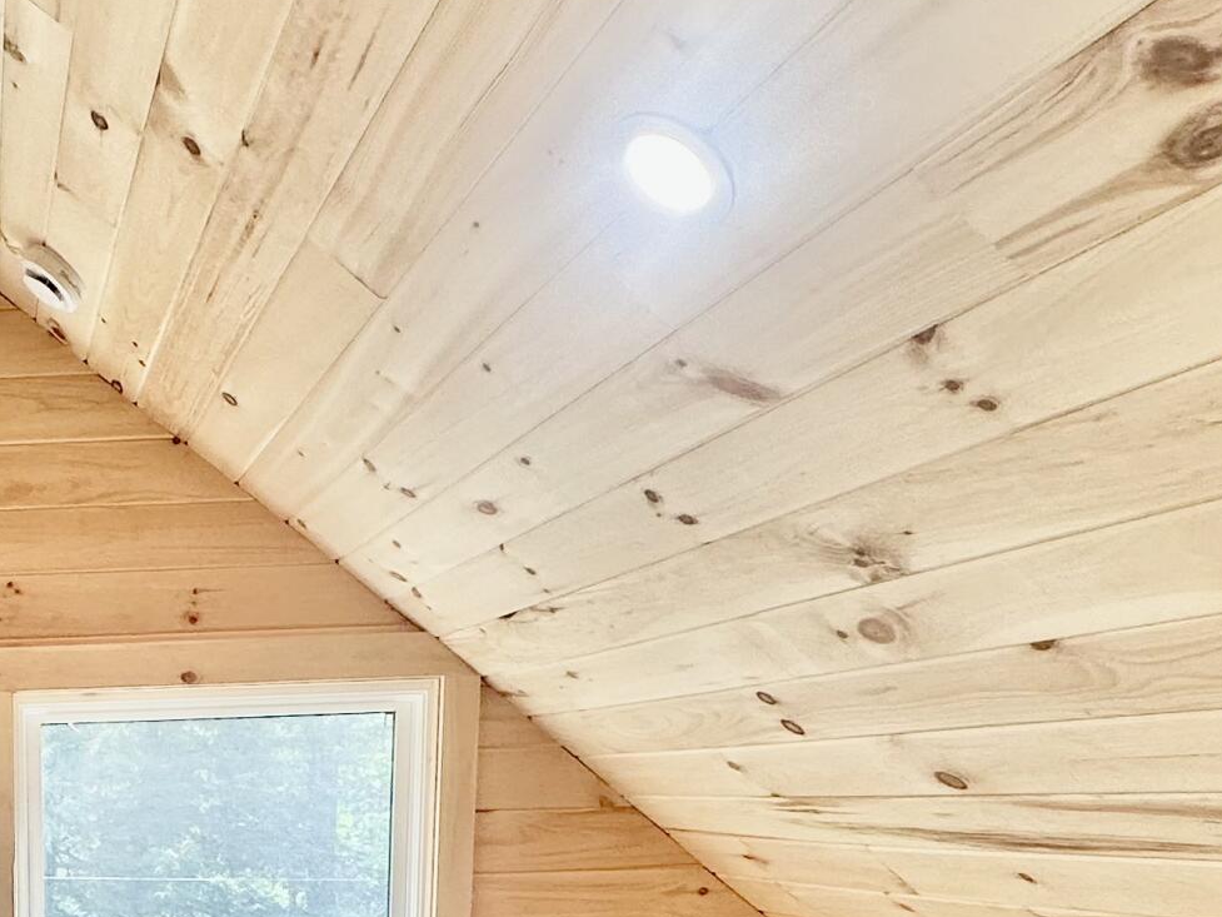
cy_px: 1070
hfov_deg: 37.2
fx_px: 1518
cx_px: -106
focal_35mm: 43
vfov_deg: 29.4
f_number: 2.2
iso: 50
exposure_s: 1/120
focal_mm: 2.22
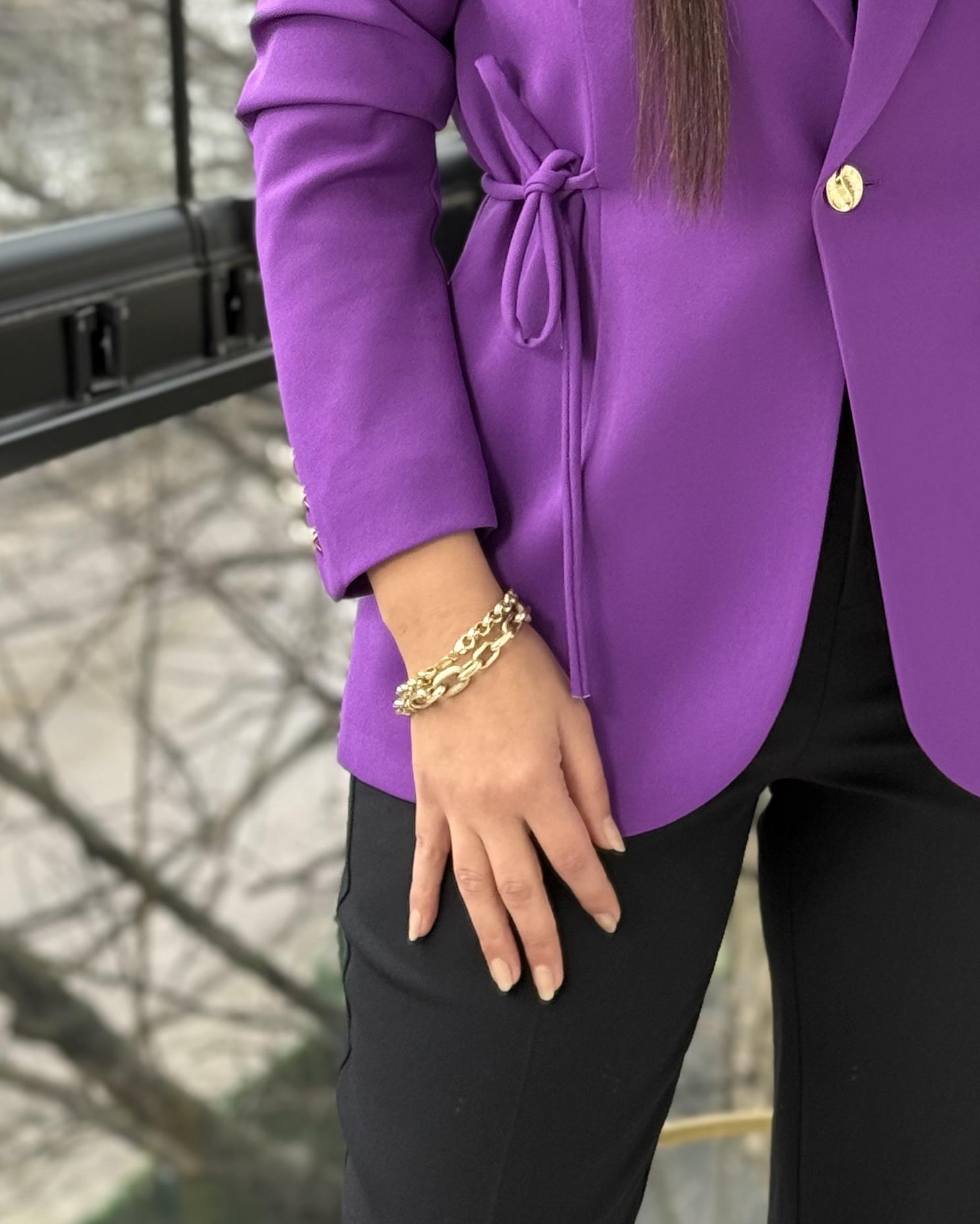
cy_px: 149
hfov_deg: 15.0
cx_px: 819
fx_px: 3697
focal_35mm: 102
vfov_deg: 18.5
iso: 100
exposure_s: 1/242
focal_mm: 6.76
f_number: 1.78
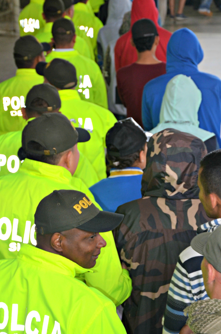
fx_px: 1045
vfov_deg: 18.1
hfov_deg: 12.1
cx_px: 117
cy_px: 139
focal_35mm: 113
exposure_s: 1/60
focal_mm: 50
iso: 500
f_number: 5
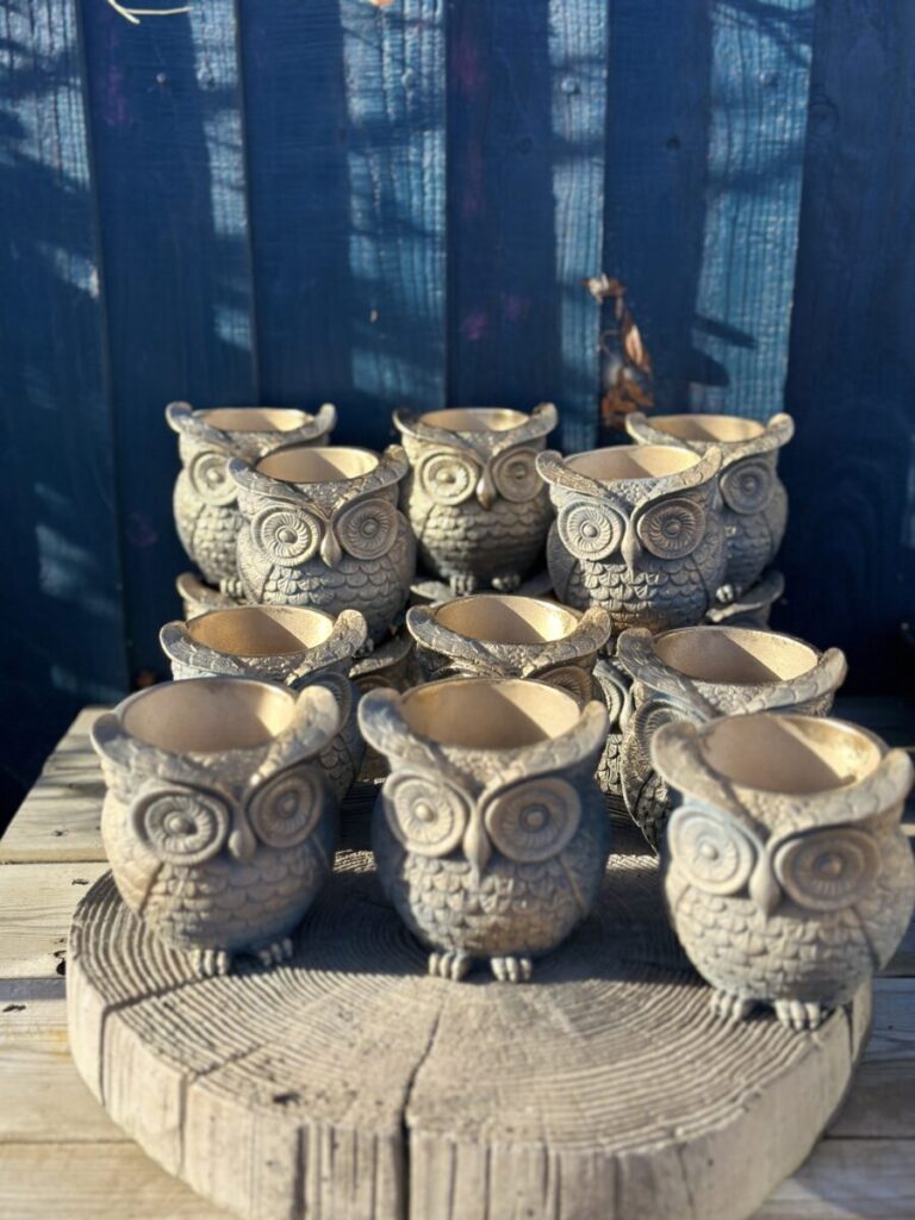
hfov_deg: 30.3
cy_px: 610
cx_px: 458
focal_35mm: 48
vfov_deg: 39.7
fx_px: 1692
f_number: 1.78
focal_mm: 6.86
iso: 80
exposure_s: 1/2410
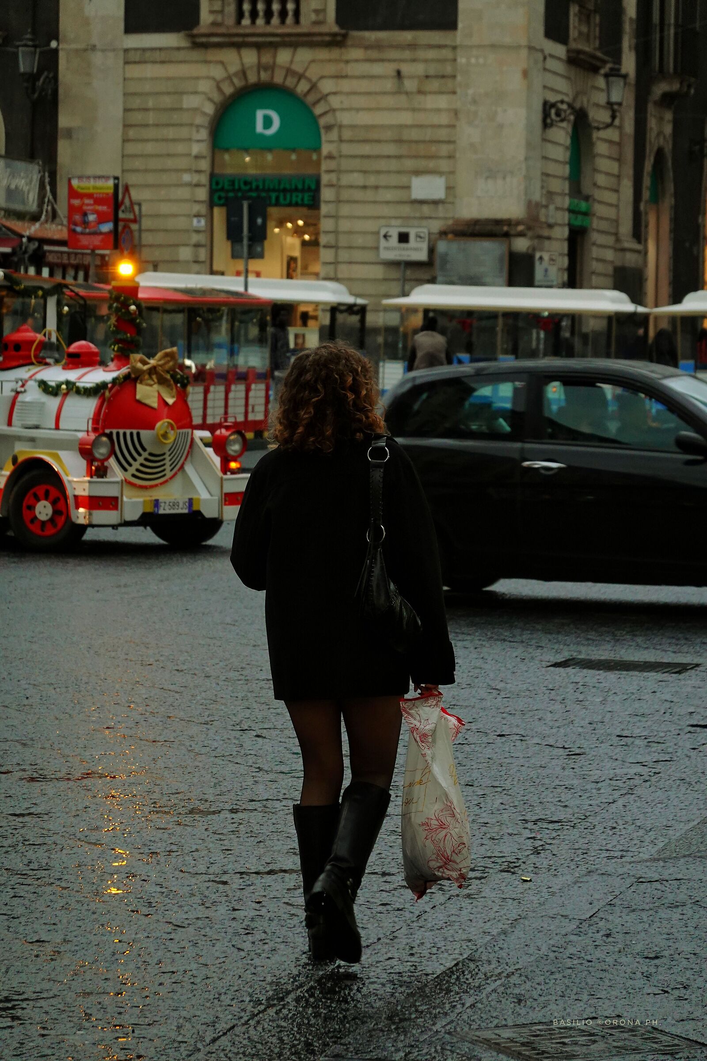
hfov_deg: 10.2
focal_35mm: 135
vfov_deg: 15.2
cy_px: 530
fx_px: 3977
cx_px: 354
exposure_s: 1/160
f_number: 4.5
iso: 800
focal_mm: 49.7
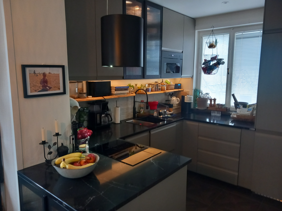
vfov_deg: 51.4
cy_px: 106
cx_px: 141
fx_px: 220
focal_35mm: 27
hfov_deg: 65.3
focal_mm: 4
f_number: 1.8
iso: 320
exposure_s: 1/25
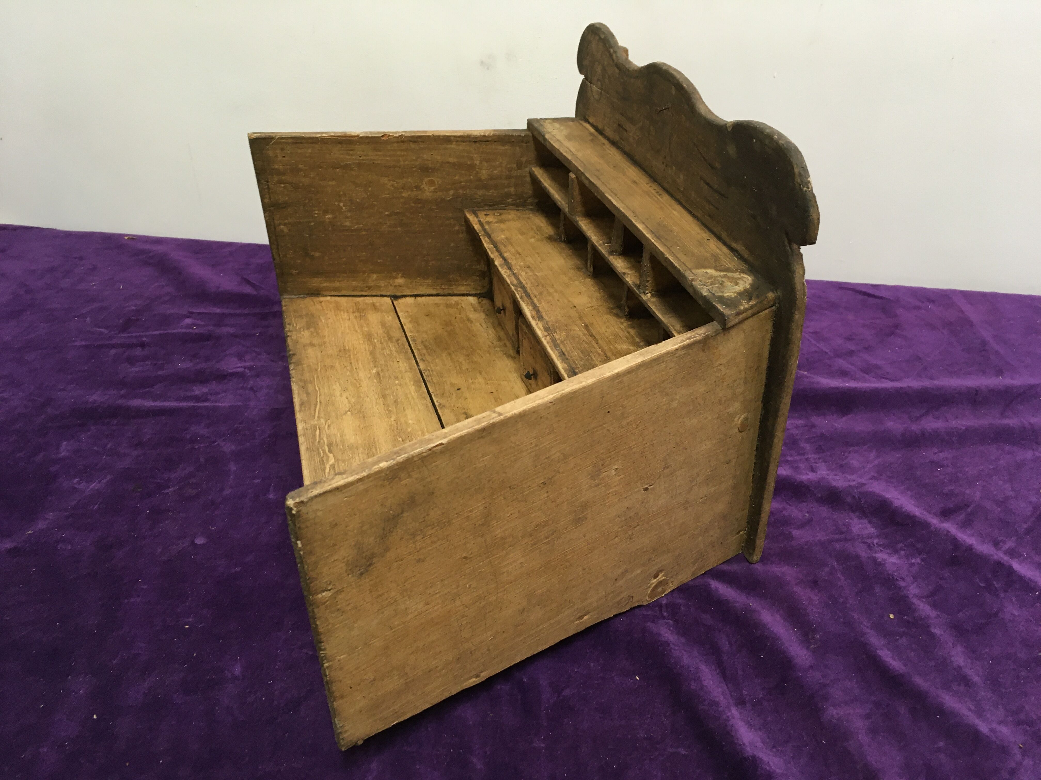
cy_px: 390
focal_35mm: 29
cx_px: 520
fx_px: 872
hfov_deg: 61.7
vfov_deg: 48.2
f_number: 2.2
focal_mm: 4.15
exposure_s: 1/33
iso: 100
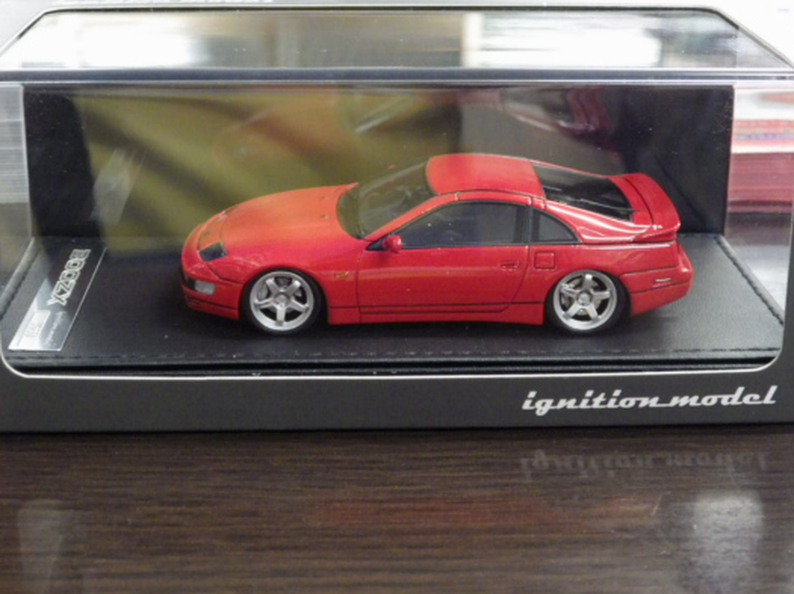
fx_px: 1398
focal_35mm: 61
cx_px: 375
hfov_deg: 31.7
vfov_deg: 24.0
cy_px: 239
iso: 800
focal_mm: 9
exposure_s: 1/25
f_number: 3.8
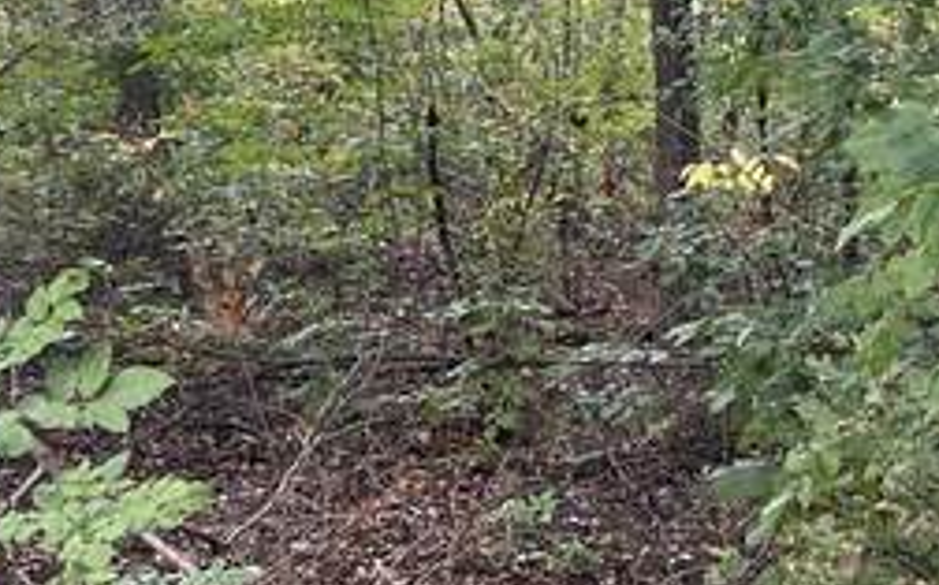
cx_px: 570
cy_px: 19
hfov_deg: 19.8
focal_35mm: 105
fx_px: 2685
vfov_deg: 12.3
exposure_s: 1/166
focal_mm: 5.7
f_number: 1.5
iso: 64
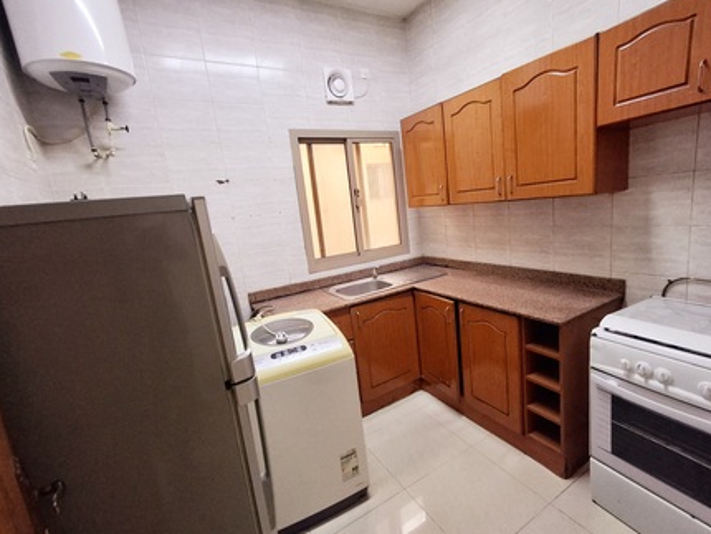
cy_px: 264
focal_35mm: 17
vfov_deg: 74.8
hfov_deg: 90.9
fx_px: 349
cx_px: 376
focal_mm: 1.64
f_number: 2.2
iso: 200
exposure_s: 1/24
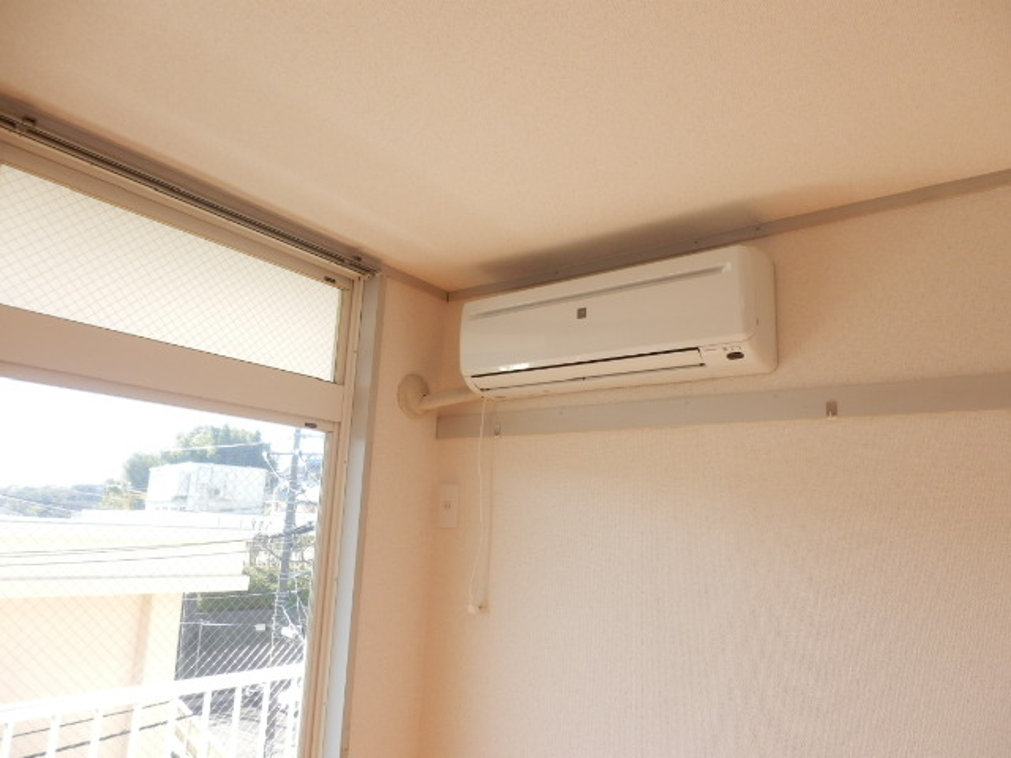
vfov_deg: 56.8
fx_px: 701
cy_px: 379
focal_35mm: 24
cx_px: 506
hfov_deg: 71.6
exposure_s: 1/250
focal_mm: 4.2
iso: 200
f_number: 3
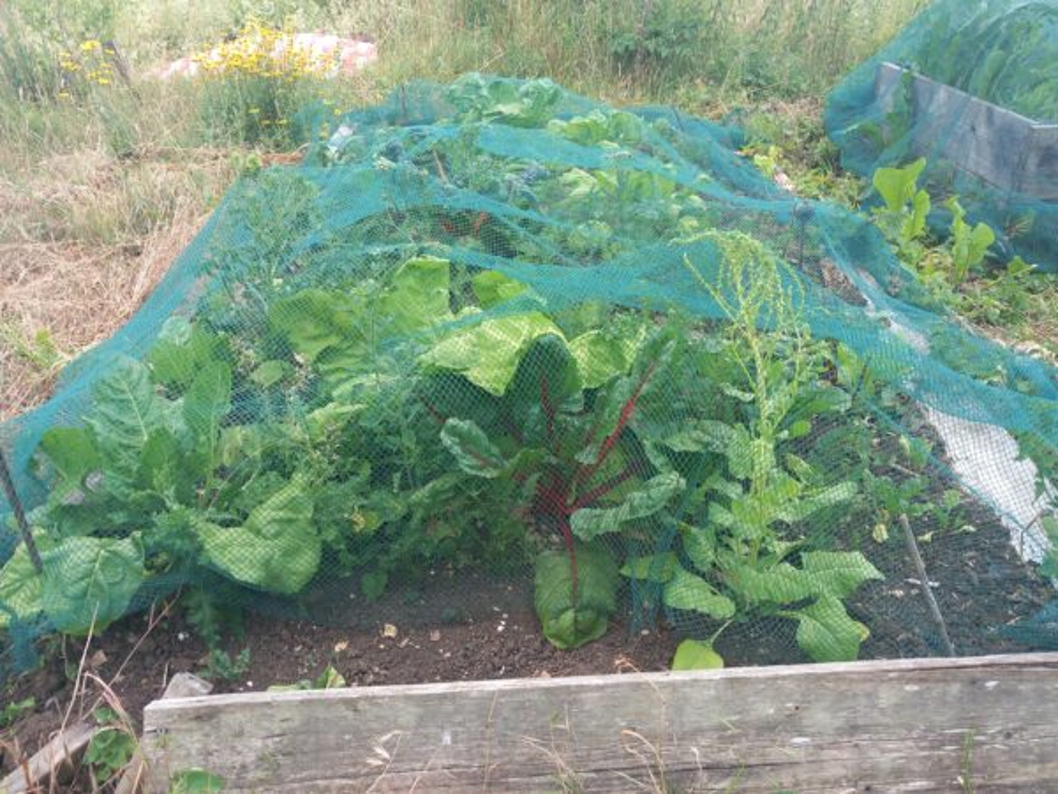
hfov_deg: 65.3
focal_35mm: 27
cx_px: 529
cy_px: 397
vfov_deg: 51.4
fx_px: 825
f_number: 1.8
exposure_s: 1/100
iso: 25
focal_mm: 4
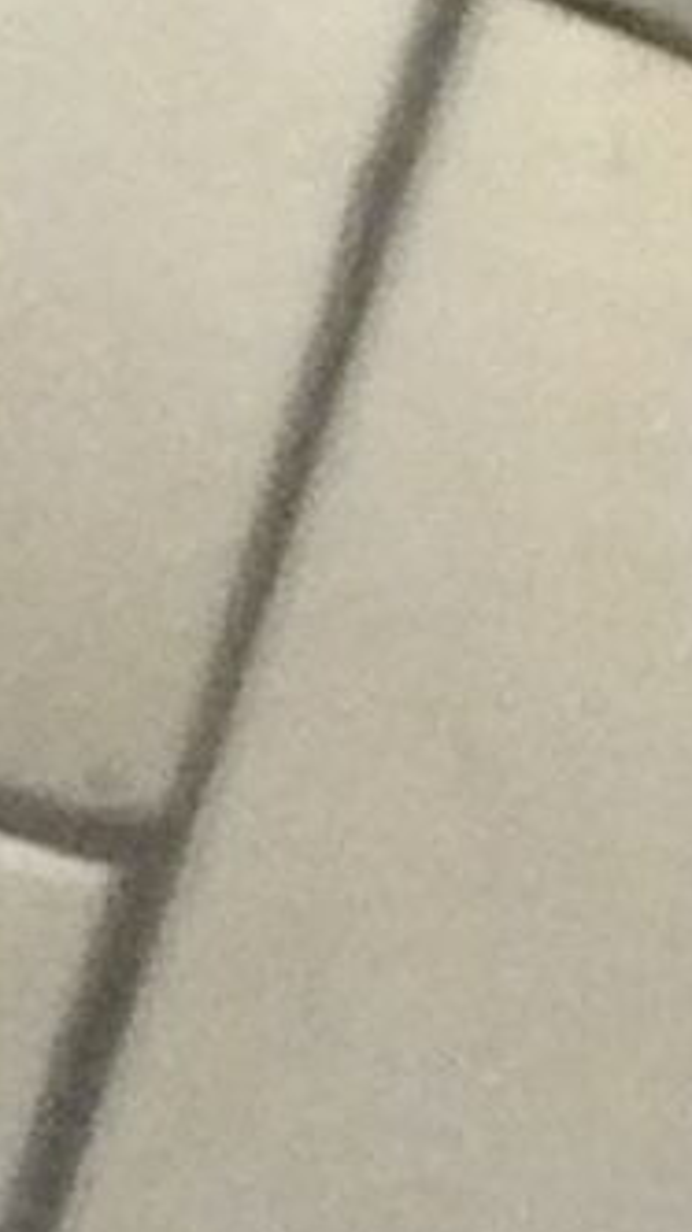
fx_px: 11824
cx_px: 5377
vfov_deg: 5.7
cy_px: -1913
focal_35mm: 362
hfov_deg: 2.8
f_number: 2.8
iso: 400
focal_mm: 6
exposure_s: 1/10
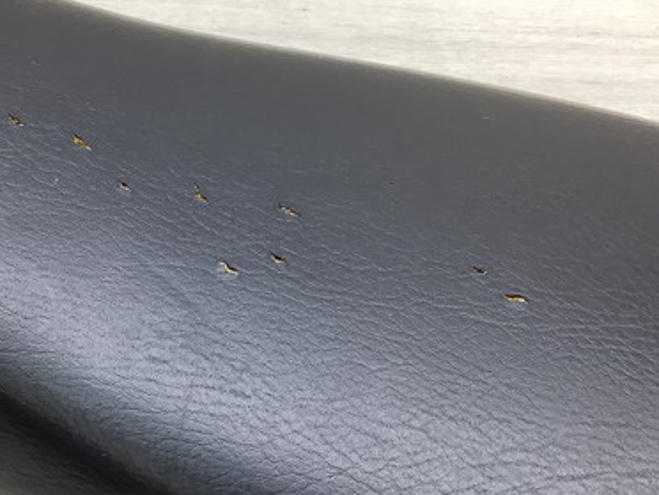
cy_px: 252
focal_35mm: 50
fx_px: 952
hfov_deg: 37.8
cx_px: 218
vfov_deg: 29.1
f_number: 2.4
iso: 50
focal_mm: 3.3
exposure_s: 1/60
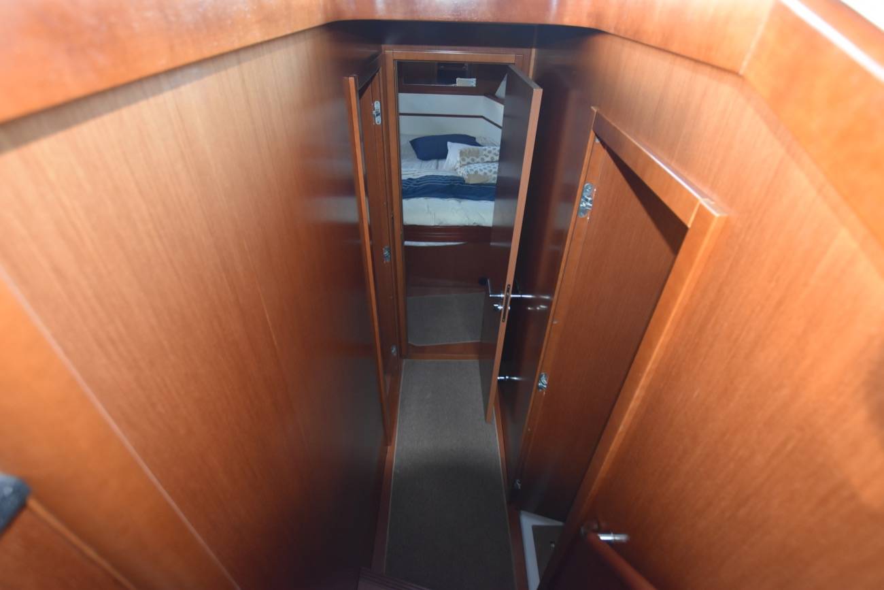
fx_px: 405
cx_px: 442
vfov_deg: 72.1
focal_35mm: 16
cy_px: 295
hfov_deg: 95.0
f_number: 3.5
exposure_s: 1/60
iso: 1250
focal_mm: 11
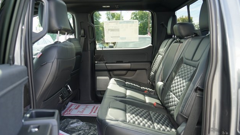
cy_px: 78
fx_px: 191
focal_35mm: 30
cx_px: 119
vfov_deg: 38.8
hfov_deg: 64.3
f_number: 4.5
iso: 100
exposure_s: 1/60
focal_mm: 28
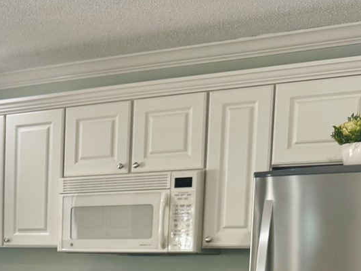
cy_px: 322
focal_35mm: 72
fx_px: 751
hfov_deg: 24.4
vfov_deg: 19.3
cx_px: -79
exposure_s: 1/139
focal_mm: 6.76
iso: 100
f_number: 1.78
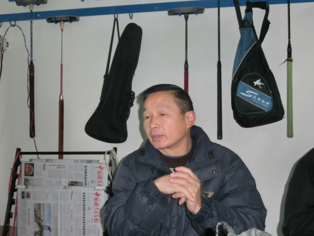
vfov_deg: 30.9
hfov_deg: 40.4
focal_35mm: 47
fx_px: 426
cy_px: 118
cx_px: 157
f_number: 4.2
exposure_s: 1/15
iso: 400
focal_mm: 8.29
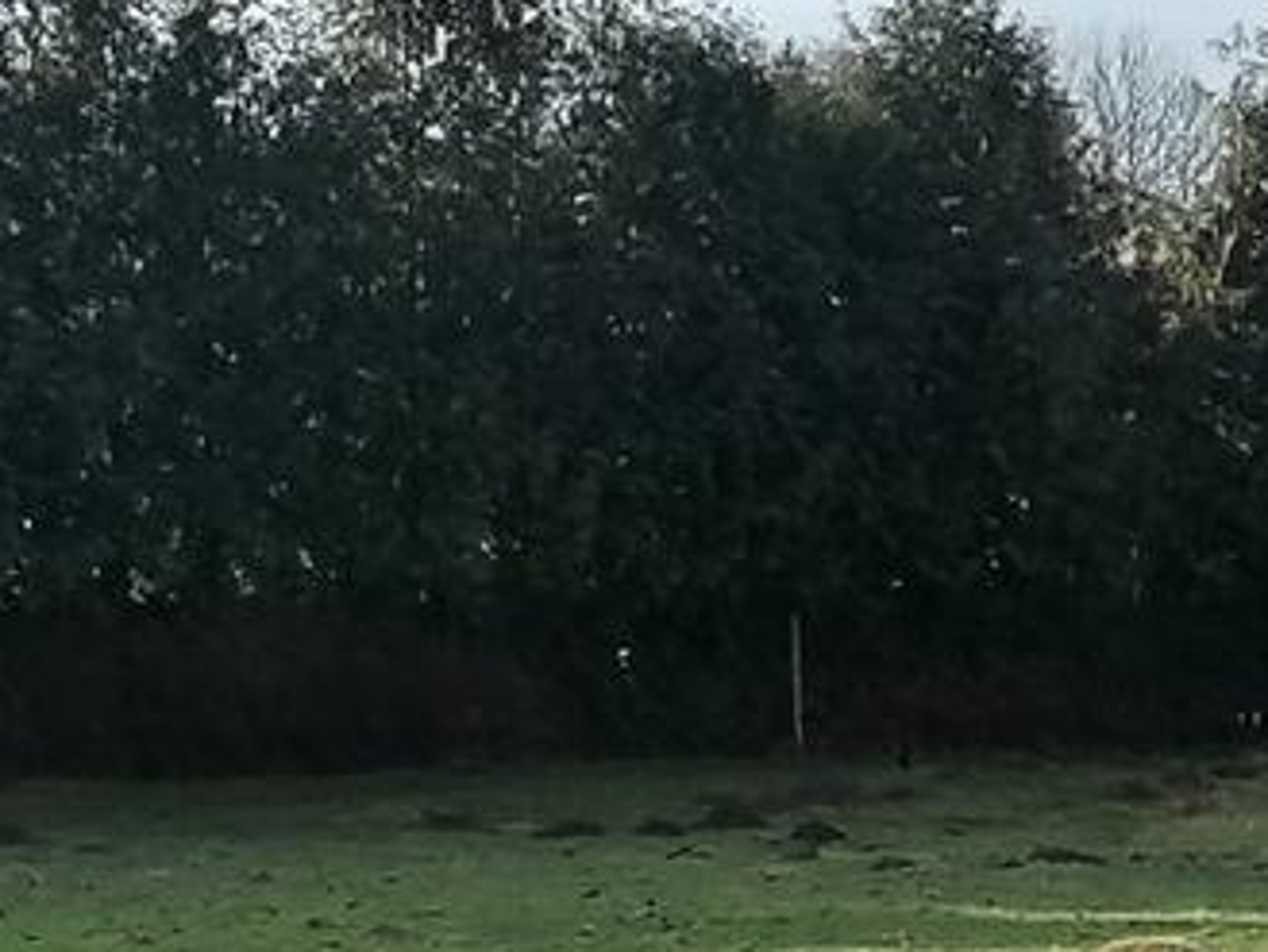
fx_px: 6852
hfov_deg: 10.3
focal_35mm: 187
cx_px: 1827
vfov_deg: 7.8
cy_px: 1569
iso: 50
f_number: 1.8
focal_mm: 4.75
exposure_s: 1/623
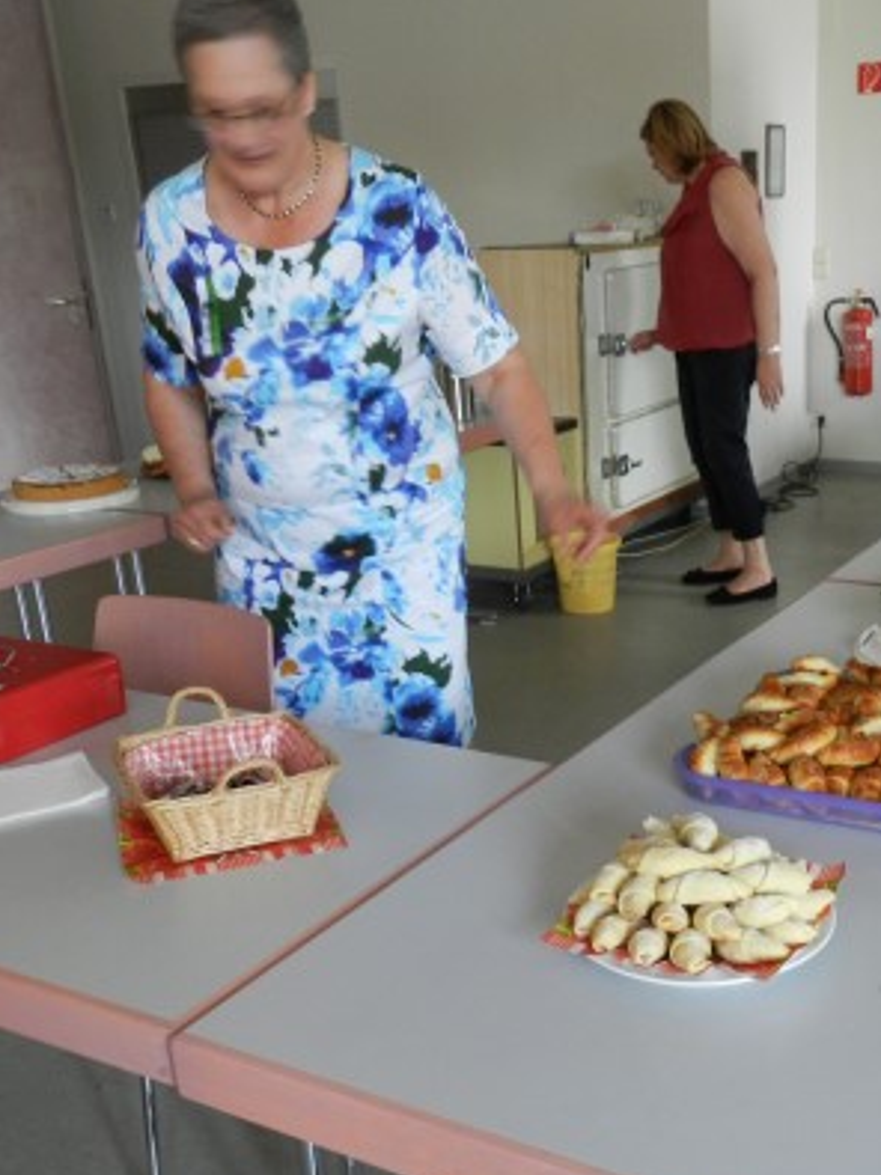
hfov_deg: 37.1
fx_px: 1290
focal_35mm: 38
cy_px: 726
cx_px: 619
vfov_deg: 48.6
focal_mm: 4.5
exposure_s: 1/30
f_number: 3.5
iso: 280
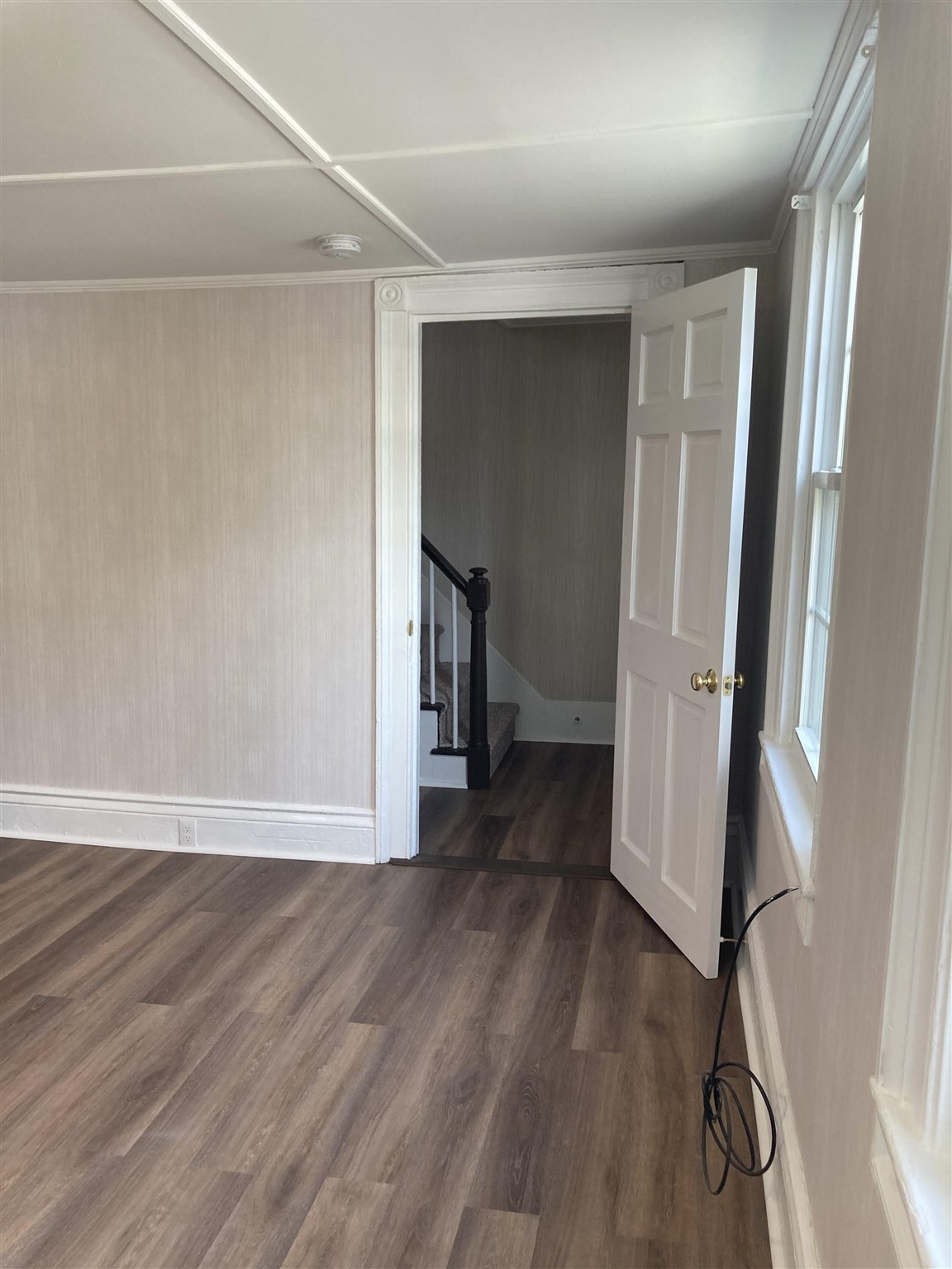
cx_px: 476
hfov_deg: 49.7
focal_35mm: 28
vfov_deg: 63.4
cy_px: 634
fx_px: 1027
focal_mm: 3.99
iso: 64
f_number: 1.8
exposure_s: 1/60
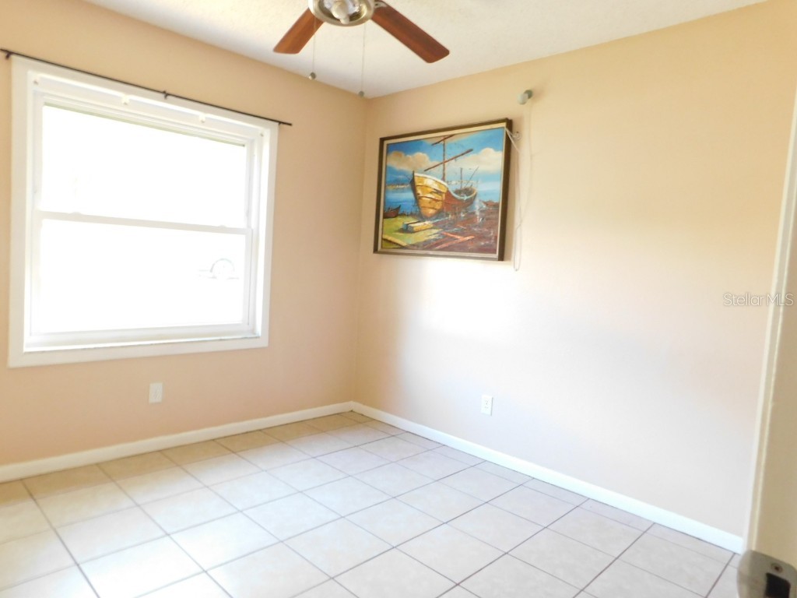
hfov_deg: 73.9
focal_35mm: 23
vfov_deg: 58.9
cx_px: 398
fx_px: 530
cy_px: 299
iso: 400
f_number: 3
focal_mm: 4
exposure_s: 1/15
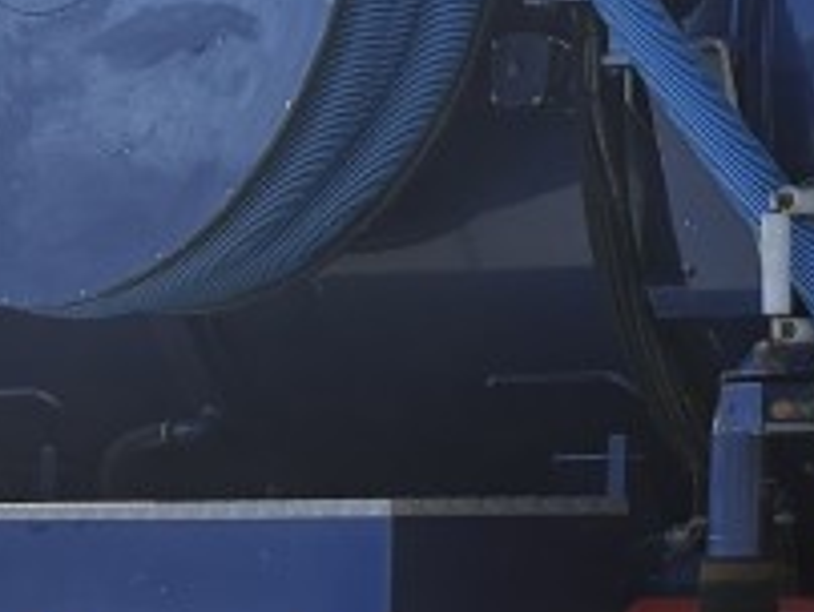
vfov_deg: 8.7
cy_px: 145
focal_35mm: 171
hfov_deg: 10.2
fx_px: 4026
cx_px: 1902
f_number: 1.78
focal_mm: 6.76
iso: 100
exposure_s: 1/2169
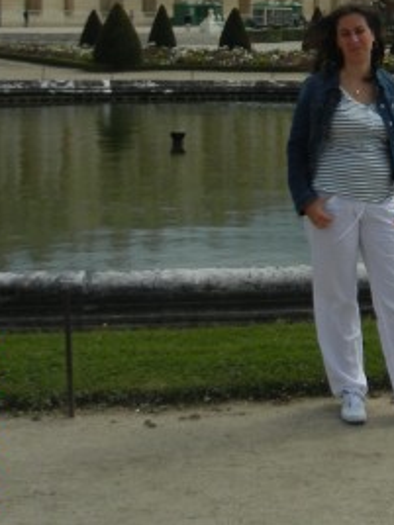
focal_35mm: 86
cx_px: 418
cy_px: 41
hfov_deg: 16.7
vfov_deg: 22.2
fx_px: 1305
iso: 160
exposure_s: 1/886
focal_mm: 5.4
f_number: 7
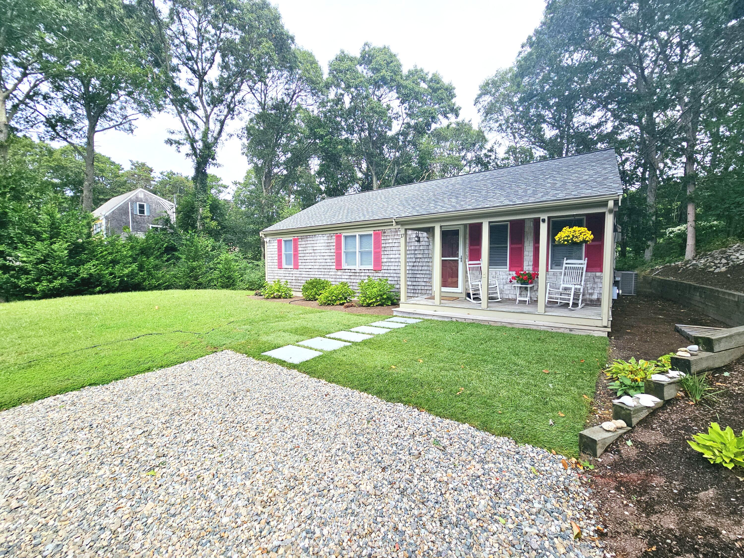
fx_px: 279
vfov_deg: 89.9
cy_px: 279
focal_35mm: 13
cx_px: 372
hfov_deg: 106.2
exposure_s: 1/1250
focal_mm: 2.2
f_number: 2.2
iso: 50
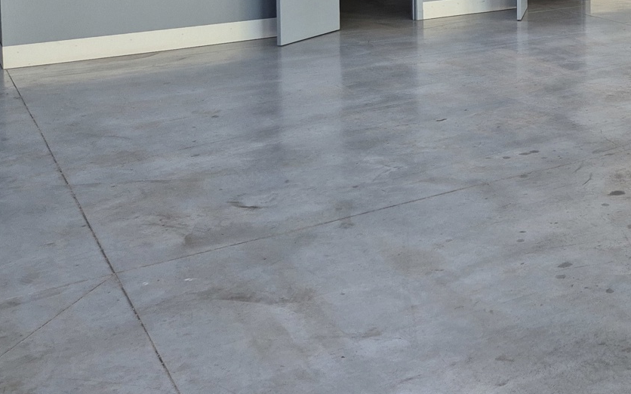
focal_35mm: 56
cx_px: 650
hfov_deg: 32.9
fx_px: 963
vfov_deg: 21.5
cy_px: -75
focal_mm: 5.4
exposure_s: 1/100
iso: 160
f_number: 1.8
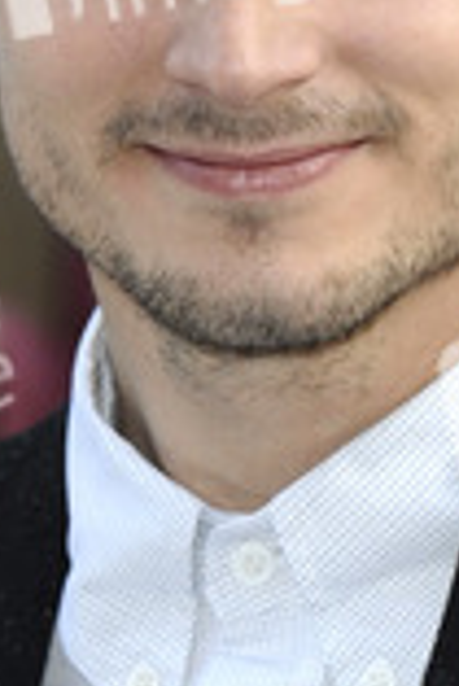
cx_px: 269
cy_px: 166
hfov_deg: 3.6
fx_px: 7308
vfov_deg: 5.4
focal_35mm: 383
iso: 320
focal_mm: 100
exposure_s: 1/200
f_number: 4.5
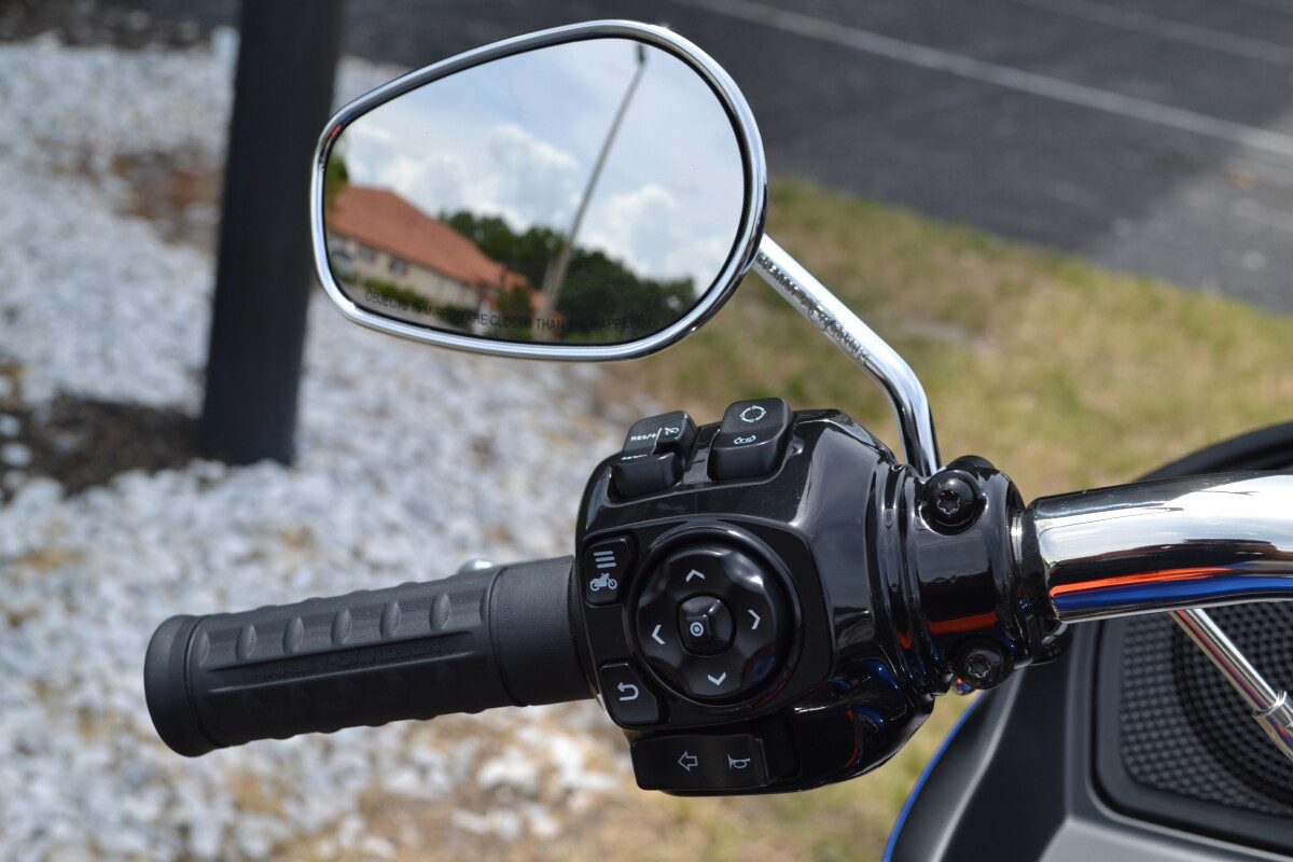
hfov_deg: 35.1
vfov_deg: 23.8
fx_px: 2047
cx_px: 646
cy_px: 431
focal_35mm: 57
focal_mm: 38
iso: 100
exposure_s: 1/200
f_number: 7.1
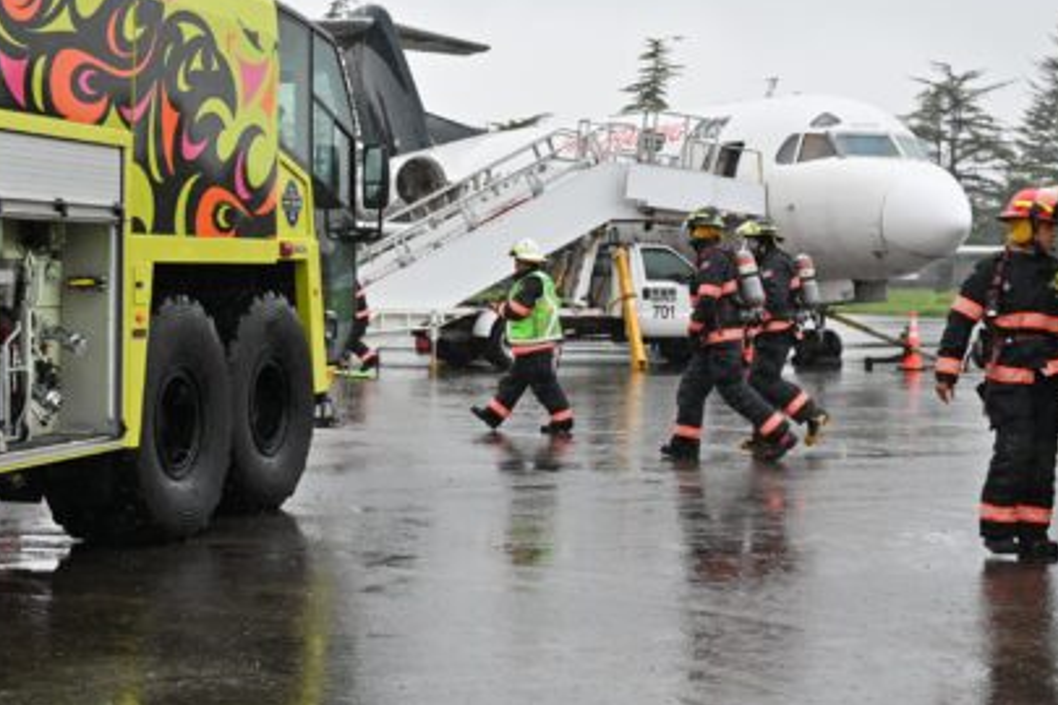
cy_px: 278
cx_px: 502
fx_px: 2175
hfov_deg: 27.3
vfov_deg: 18.4
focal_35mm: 74
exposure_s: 1/500
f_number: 3.5
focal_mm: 50
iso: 500
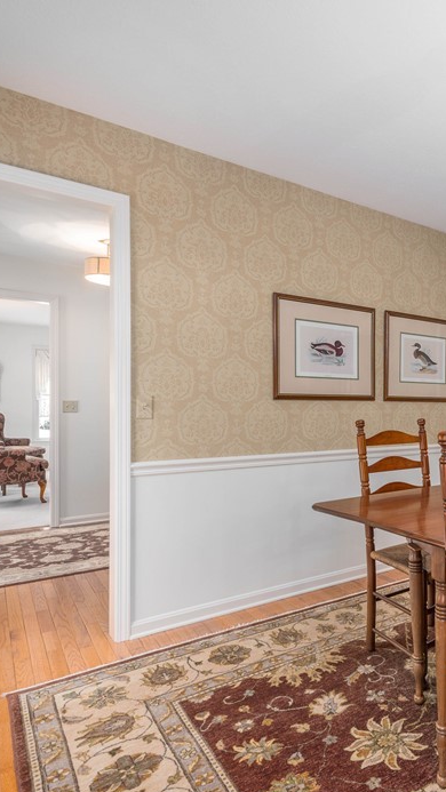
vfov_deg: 78.7
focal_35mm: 23
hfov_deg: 44.8
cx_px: 404
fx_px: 483
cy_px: 395
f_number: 9
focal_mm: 14
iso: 200
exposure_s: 1/60
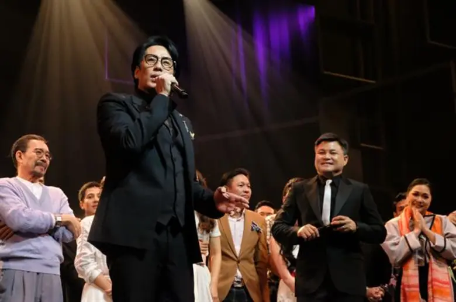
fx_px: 948
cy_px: 151
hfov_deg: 27.0
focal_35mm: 75
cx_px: 228
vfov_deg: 18.1
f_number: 5.6
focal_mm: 50
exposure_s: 1/320
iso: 12800
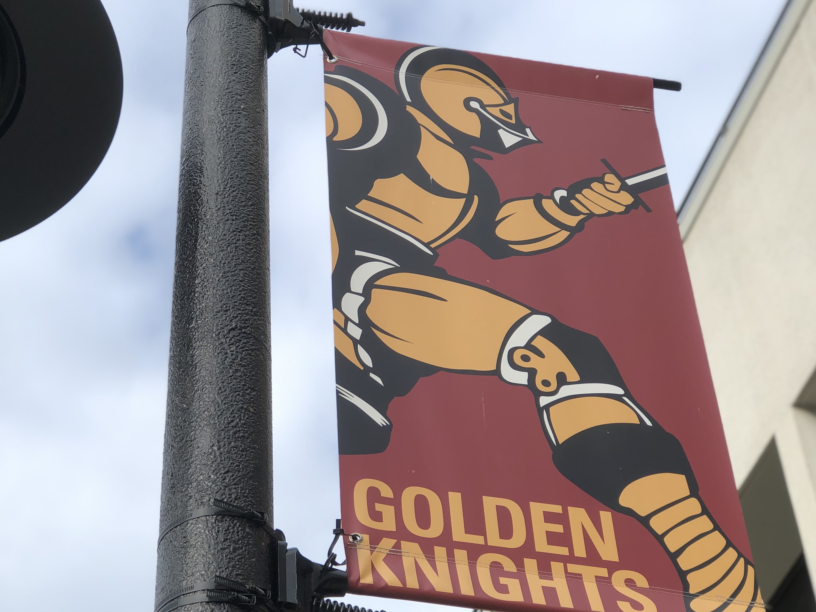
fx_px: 1933
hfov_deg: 23.7
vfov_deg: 18.0
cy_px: 326
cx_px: 264
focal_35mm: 82
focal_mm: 6.6
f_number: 2.8
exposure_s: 1/296
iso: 20
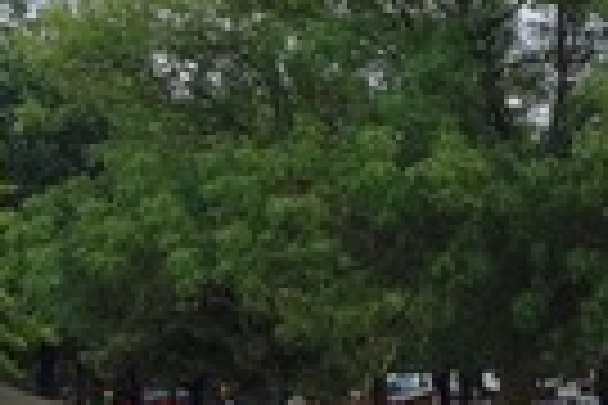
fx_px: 3462
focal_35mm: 205
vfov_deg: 6.7
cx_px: -144
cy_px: 198
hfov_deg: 9.9
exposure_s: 1/400
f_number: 5.6
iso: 125
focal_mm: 16.99
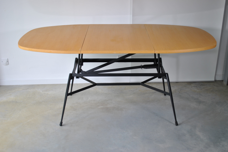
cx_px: 114
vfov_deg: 30.9
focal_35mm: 44
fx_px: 276
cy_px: 76
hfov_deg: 44.9
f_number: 4.5
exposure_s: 1/40
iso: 100
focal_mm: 29
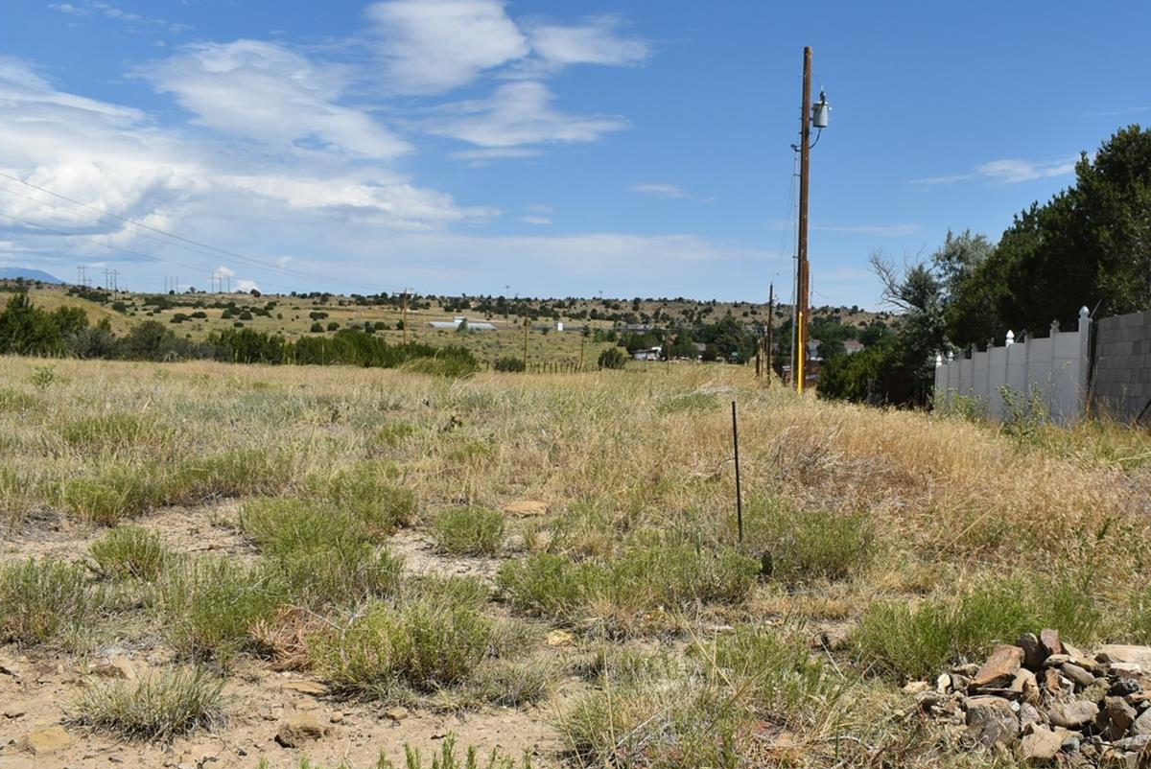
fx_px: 1152
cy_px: 451
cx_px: 698
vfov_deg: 36.8
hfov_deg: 52.7
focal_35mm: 36
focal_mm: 18
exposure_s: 1/320
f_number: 9
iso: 100
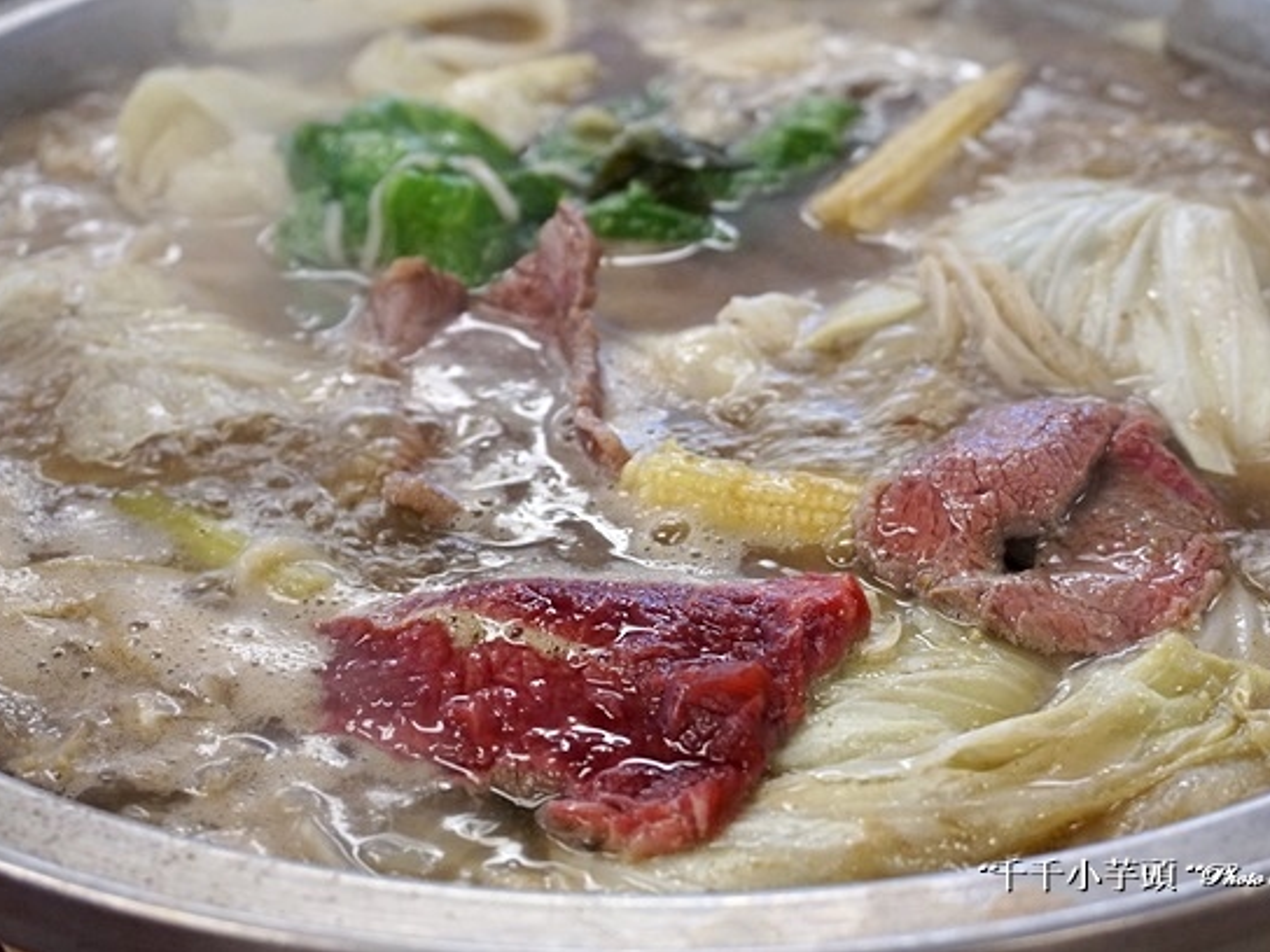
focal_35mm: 58
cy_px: 477
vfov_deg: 25.4
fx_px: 2111
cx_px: 691
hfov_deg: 33.5
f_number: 5.6
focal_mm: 35
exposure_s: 1/60
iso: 1000
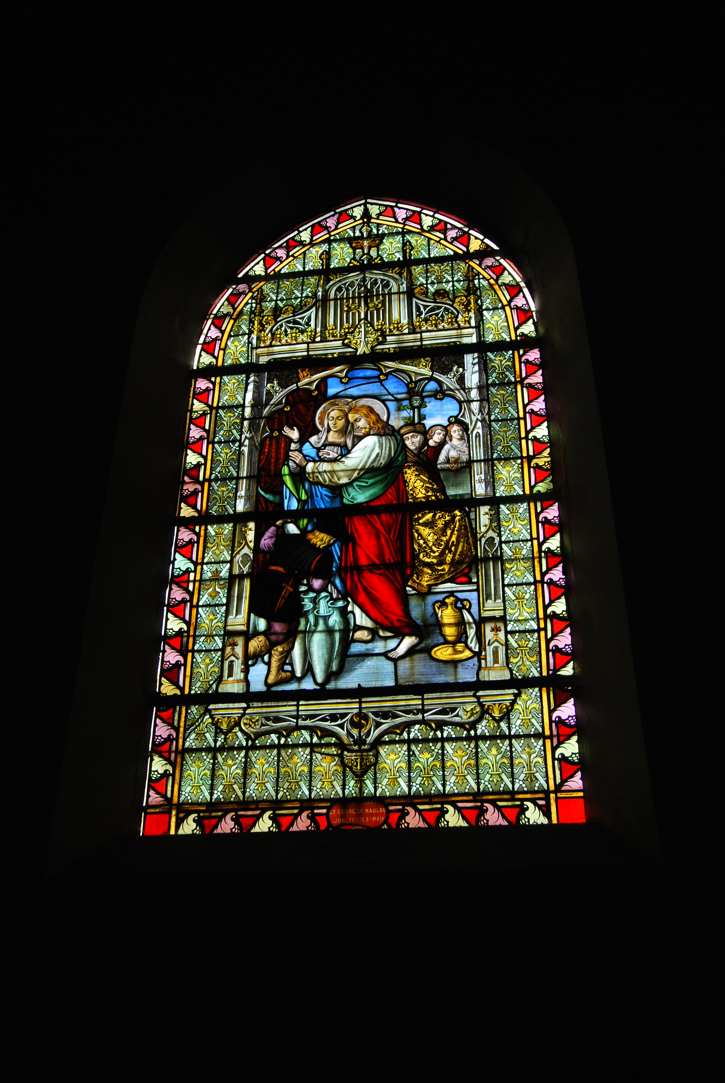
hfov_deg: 37.0
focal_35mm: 36
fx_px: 1084
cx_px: 362
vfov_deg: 53.1
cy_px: 542
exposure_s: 1/125
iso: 140
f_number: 5.6
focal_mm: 24
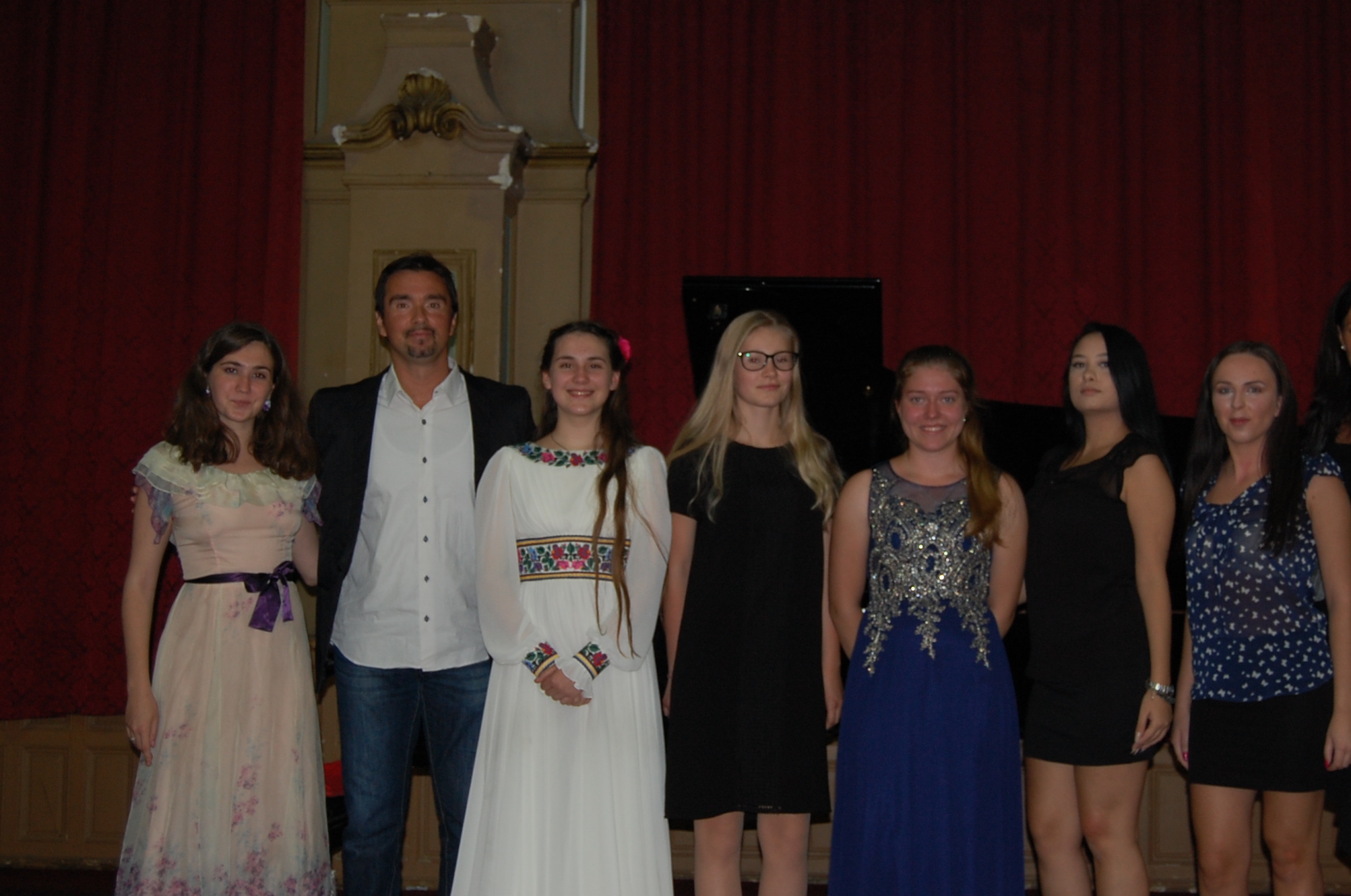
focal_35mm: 54
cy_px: 408
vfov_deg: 25.0
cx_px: 739
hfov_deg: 36.9
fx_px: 2023
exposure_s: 1/60
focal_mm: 32
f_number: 4.5
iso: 400
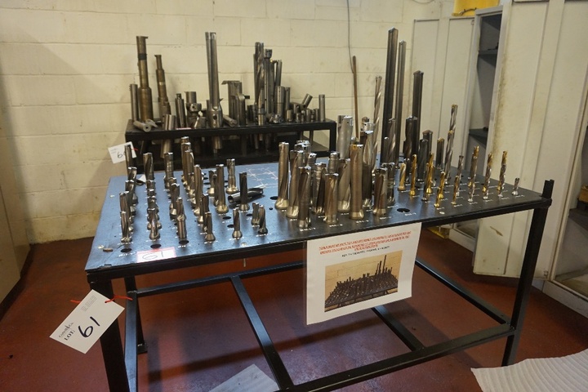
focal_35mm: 24
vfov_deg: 53.1
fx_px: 392
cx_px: 294
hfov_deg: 73.7
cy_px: 196
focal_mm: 16
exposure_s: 1/160
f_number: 3.5
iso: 2000
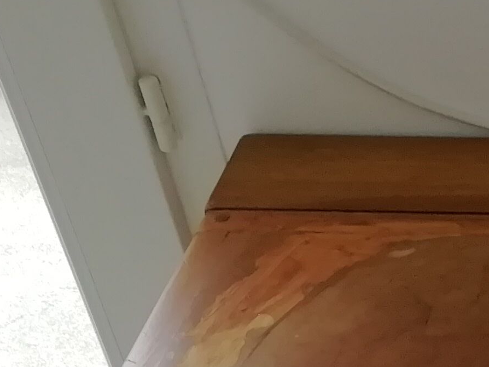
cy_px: 725
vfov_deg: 11.1
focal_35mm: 121
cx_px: 956
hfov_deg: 13.9
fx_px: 1709
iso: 80
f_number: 2.2
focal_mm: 3.21
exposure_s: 1/50
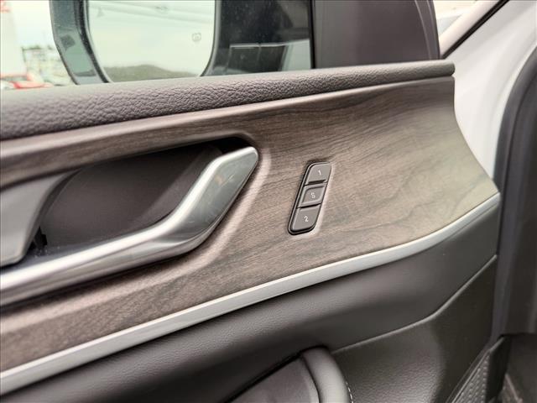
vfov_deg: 56.8
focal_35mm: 24
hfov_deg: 71.6
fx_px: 372
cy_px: 202
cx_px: 268
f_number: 1.78
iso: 80
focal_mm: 6.76
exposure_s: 1/191
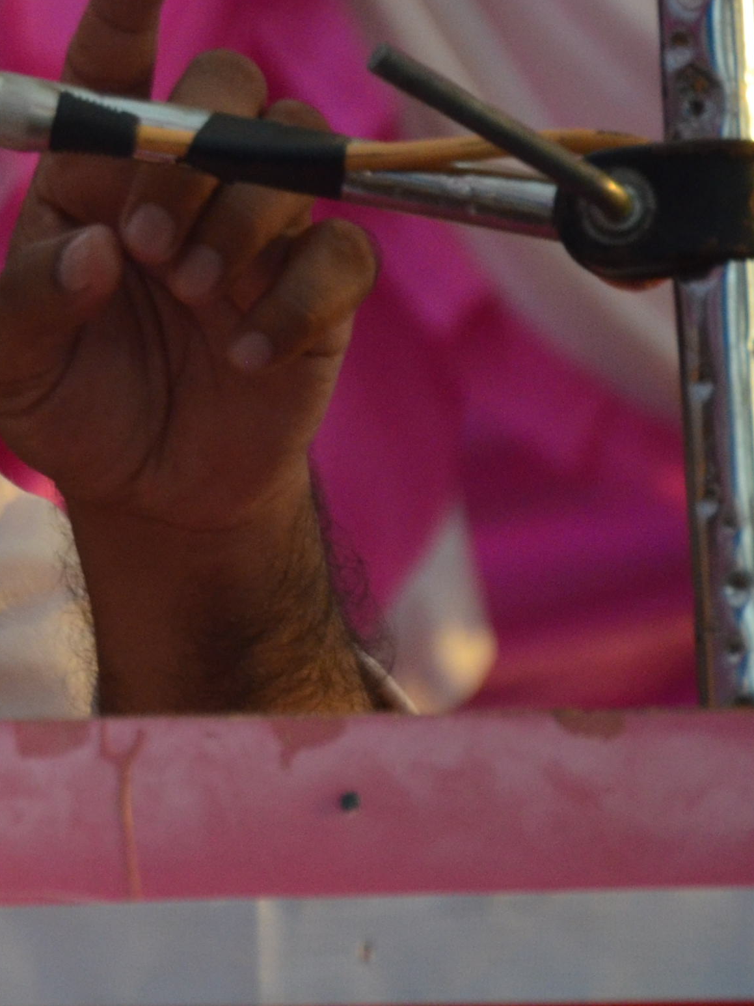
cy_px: -23
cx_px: -831
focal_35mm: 918
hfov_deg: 1.6
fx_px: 26657
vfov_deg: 2.2
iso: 1100
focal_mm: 200
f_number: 5.6
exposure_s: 1/500
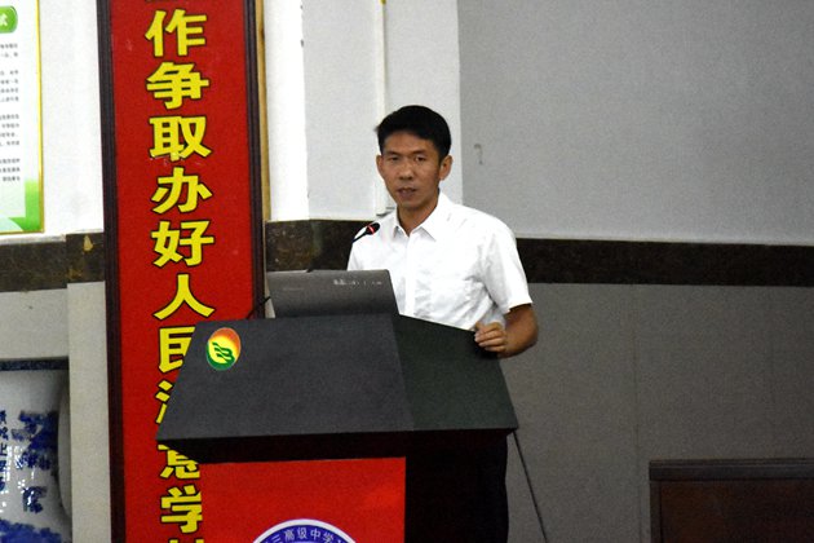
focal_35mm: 158
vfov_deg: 8.7
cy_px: 272
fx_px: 3561
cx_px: 407
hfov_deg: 13.0
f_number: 5.6
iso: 8000
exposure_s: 1/250
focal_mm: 105
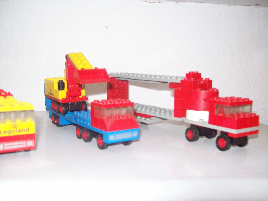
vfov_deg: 39.7
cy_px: 100
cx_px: 134
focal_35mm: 36
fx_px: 279
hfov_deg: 51.4
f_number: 2.7
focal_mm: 6
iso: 200
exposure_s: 1/64
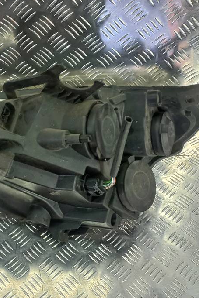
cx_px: 47
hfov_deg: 33.4
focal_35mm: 39
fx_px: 324
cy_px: 134
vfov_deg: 49.5
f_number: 1.8
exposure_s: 1/50
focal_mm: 4.6
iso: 64
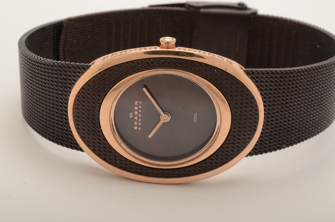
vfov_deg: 15.1
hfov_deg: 22.7
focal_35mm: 90
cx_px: 168
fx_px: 836
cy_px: 111
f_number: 22
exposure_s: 1/200
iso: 400
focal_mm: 60
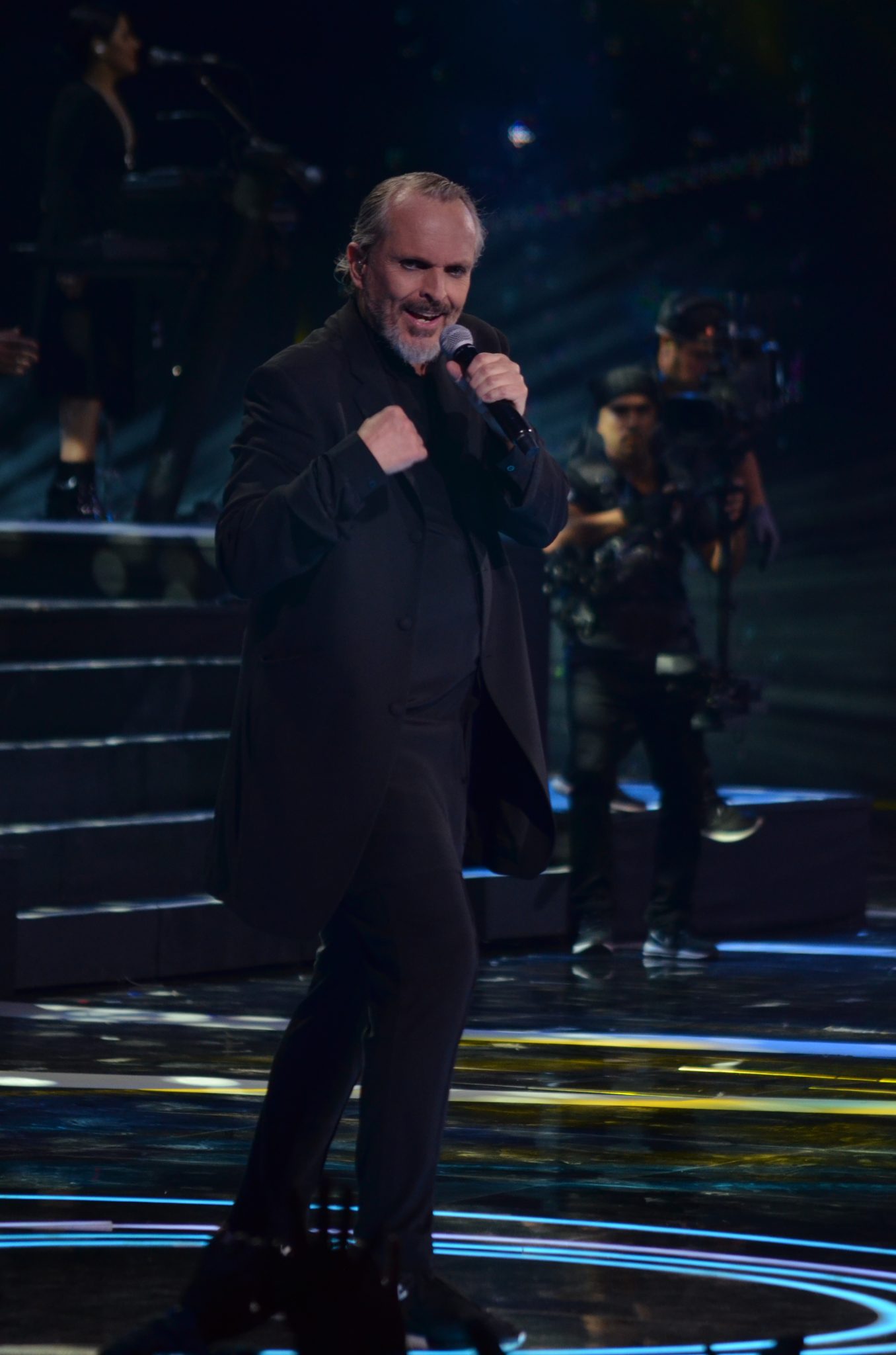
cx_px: 448
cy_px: 678
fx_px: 11253
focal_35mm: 300
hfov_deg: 4.6
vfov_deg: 6.9
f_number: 5.6
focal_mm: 200
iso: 1000
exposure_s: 1/160
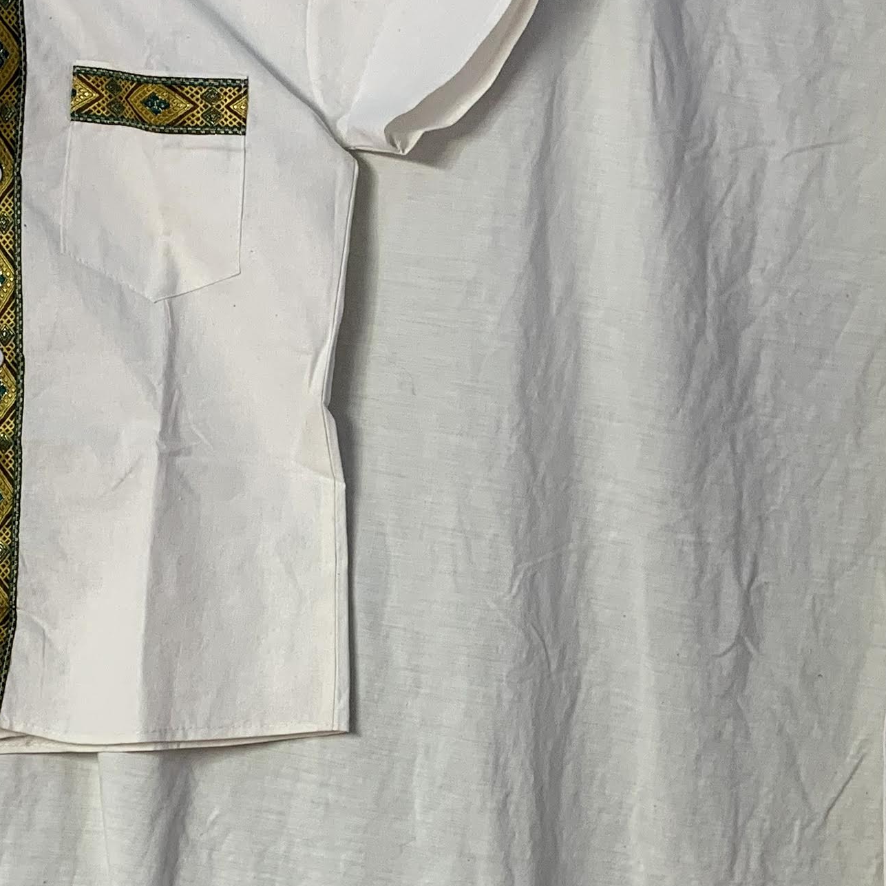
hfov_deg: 24.0
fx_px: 2085
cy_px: 615
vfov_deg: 23.8
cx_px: 489
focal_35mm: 72
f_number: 1.8
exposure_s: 1/60
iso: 64
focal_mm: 4.25
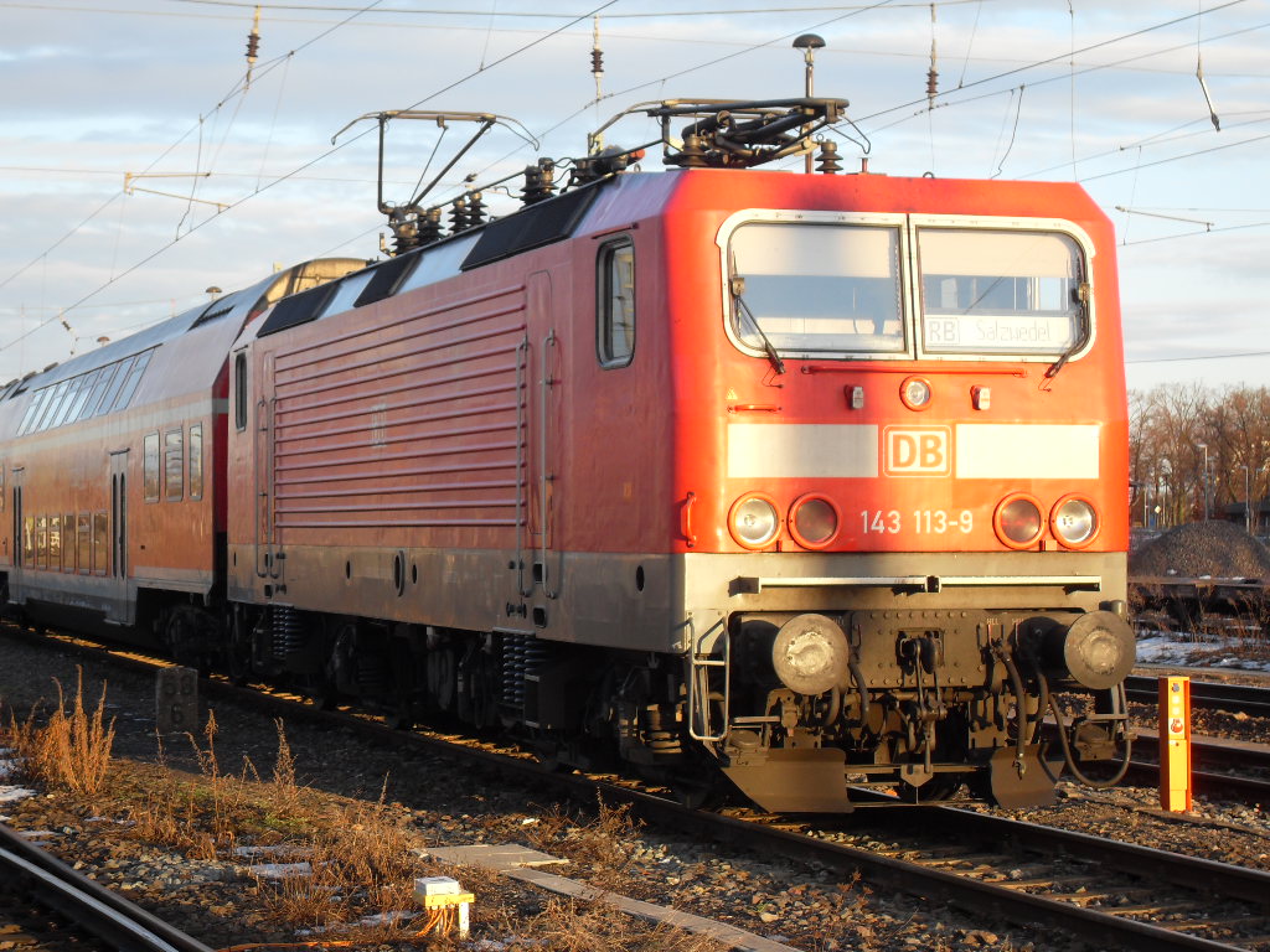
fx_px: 3265
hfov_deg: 22.0
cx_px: 635
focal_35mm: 89
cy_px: 476
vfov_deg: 16.6
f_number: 4.8
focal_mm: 15.3
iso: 100
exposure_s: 1/90
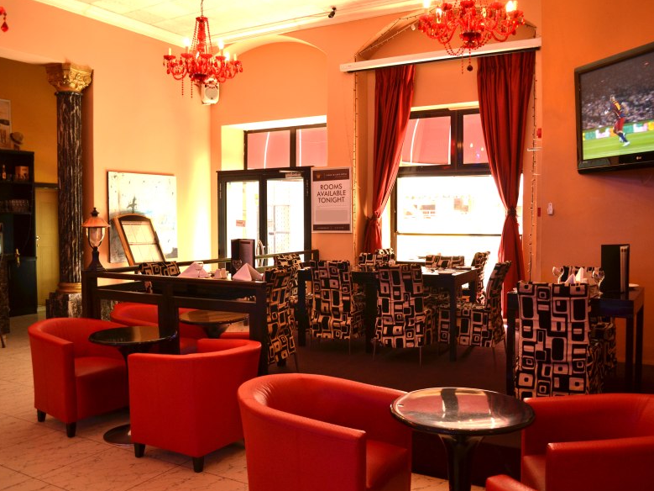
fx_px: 567
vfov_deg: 46.8
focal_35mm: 30
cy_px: 244
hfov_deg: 59.9
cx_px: 352
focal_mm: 18
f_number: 3.5
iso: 400
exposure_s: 1/30
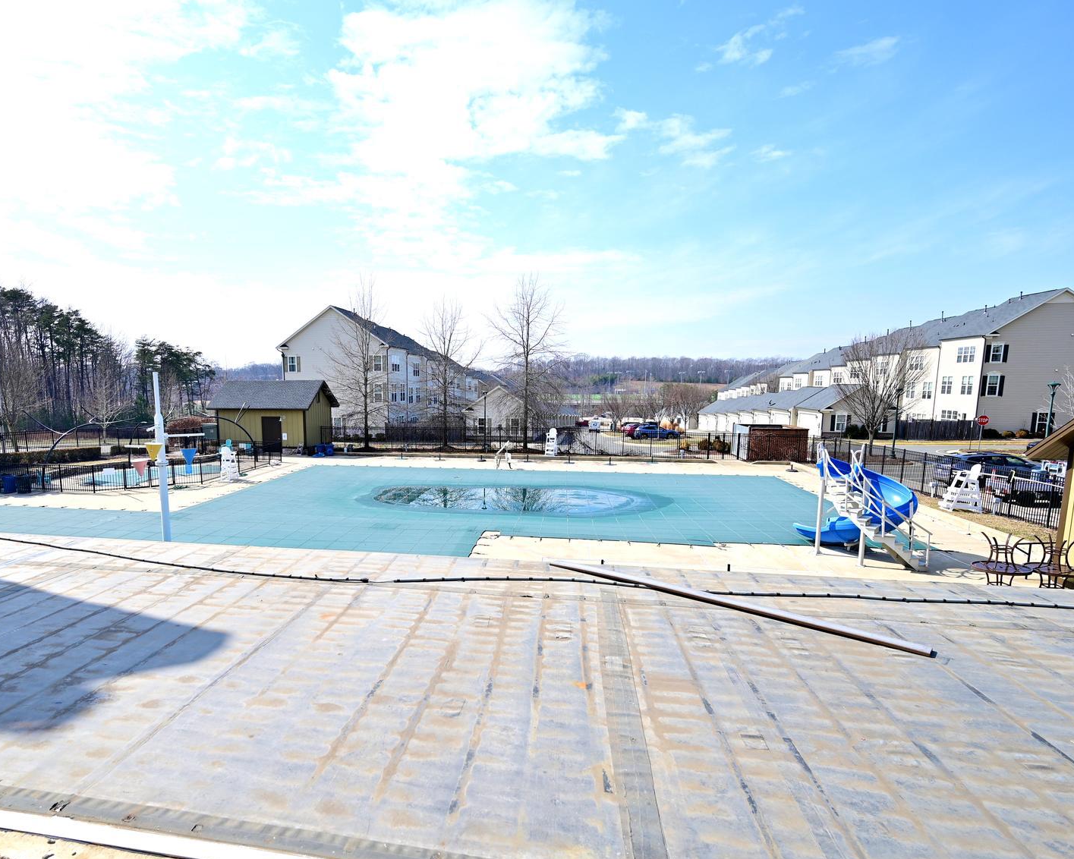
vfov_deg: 70.7
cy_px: 468
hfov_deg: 82.5
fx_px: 604
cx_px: 445
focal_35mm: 19
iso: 100
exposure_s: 1/640
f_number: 4.5
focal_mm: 14
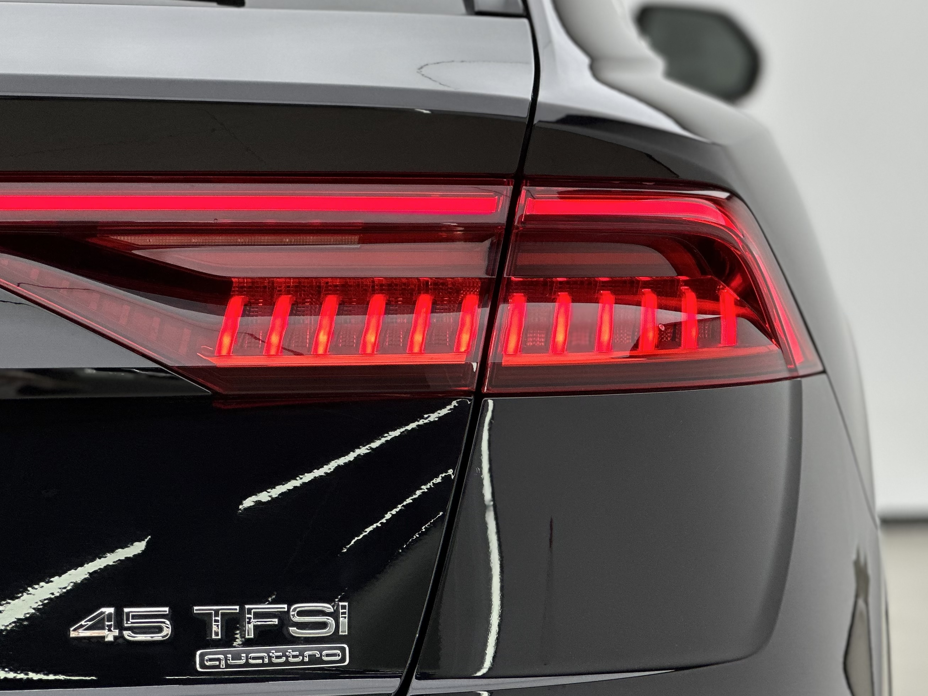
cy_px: 281
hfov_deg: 16.5
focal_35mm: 119
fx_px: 3190
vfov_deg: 12.4
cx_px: 569
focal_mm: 9
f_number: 2.8
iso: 40
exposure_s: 1/100
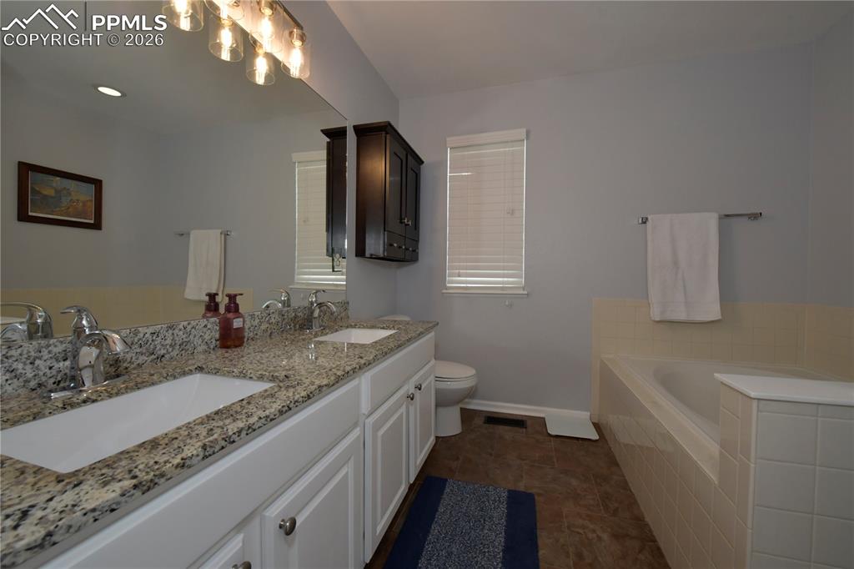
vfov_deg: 81.2
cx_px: 427
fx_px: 332
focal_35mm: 14
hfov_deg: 104.3
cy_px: 284
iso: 1250
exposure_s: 1/160
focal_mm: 14
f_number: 10
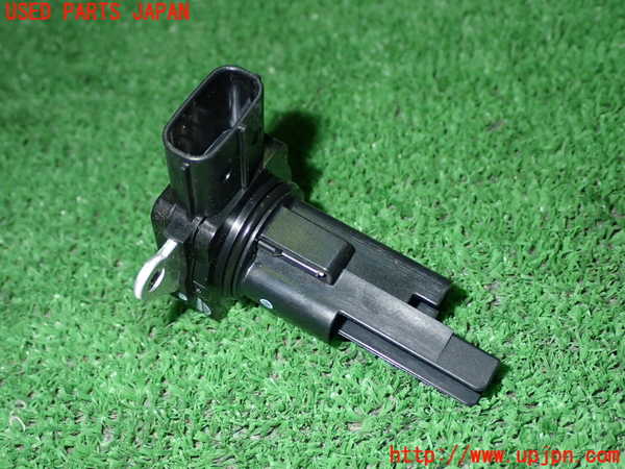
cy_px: 234
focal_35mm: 50
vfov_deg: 29.1
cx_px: 312
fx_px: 903
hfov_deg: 38.2
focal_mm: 9.01
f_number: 9
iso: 500
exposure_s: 1/50
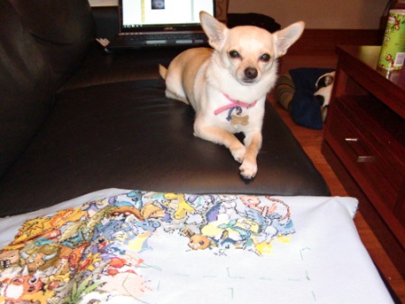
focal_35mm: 33
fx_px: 386
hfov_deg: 55.4
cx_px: 202
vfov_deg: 42.9
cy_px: 152
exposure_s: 1/40
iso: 400
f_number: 2.7
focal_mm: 5.8
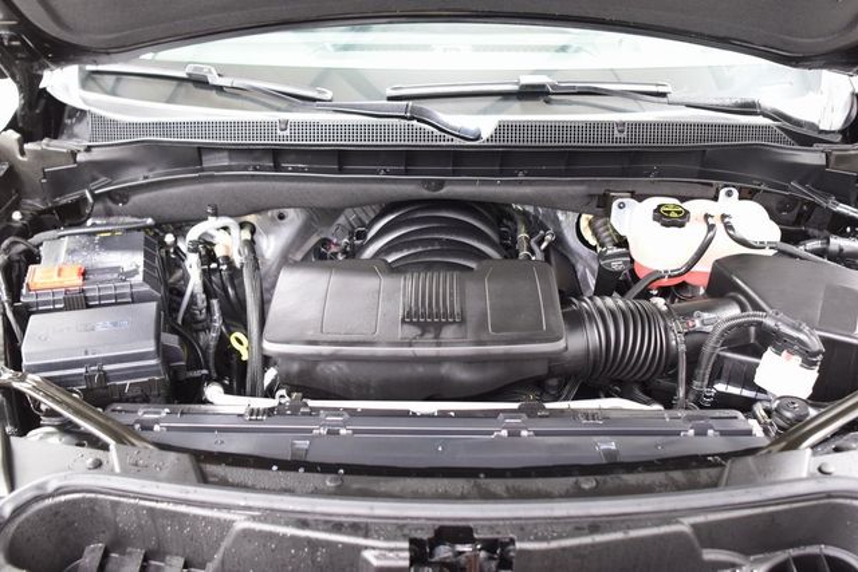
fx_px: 858
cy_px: 286
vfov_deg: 36.9
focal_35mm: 36
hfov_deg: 53.1
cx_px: 429
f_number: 2.8
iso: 1600
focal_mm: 24
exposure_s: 1/13
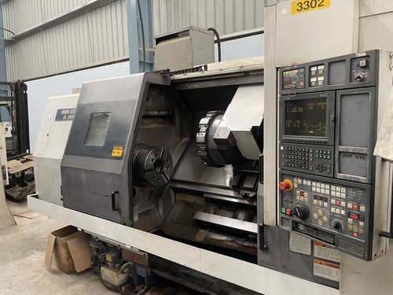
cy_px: 148
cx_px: 196
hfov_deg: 67.3
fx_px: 295
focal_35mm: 26
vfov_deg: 53.1
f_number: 1.6
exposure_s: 1/60
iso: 250
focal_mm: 5.1
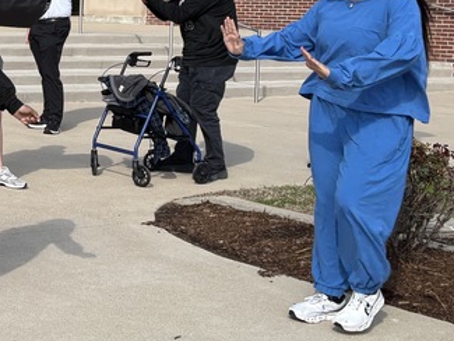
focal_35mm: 82
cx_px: -242
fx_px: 1076
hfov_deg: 20.2
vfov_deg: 17.9
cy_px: 80
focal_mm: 5.96
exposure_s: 1/2747
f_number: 1.6
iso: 50
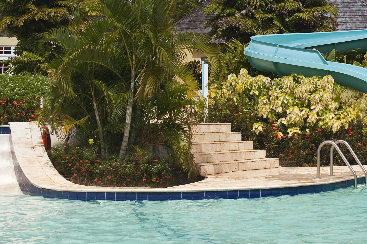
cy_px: 56
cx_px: 318
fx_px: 744
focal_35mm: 73
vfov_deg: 18.5
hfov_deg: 26.9
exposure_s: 1/640
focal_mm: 31
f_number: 5.6
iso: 200
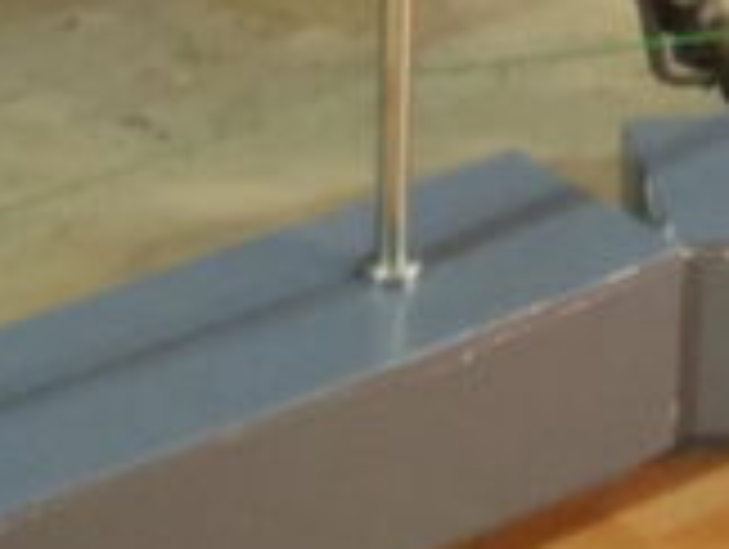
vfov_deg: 9.1
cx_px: 218
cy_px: -760
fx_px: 3100
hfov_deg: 13.4
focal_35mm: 147
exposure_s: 1/4
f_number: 3.5
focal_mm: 5
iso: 400
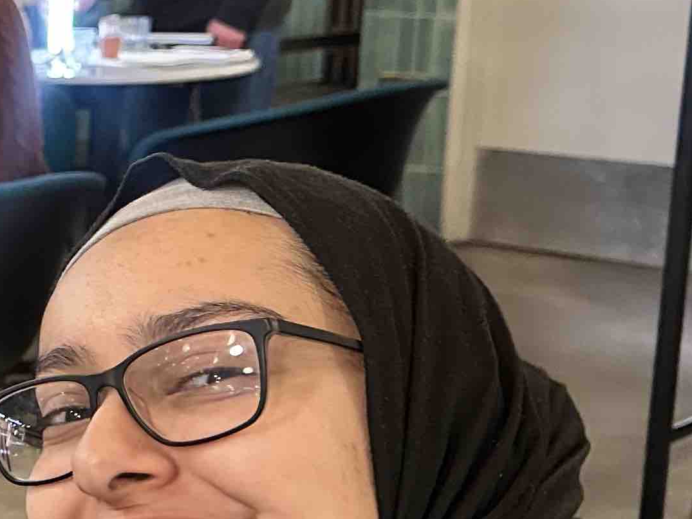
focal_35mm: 90
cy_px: 289
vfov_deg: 16.4
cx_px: -388
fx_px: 1799
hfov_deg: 18.8
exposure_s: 1/50
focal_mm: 6.86
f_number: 1.78
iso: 500
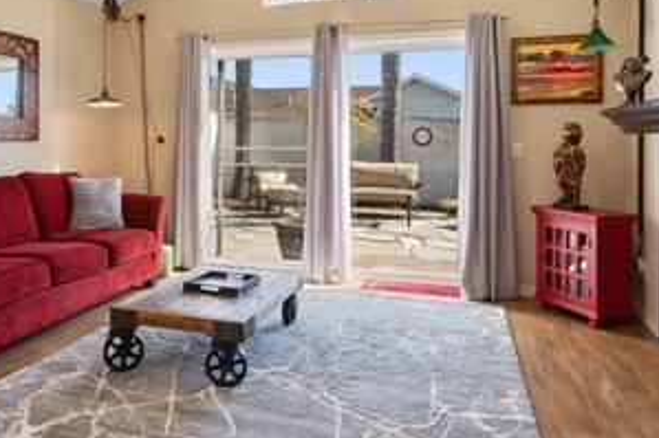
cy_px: 138
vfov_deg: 42.8
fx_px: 549
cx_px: 253
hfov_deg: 61.2
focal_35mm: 30
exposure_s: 1/8
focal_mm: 14
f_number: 8
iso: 100
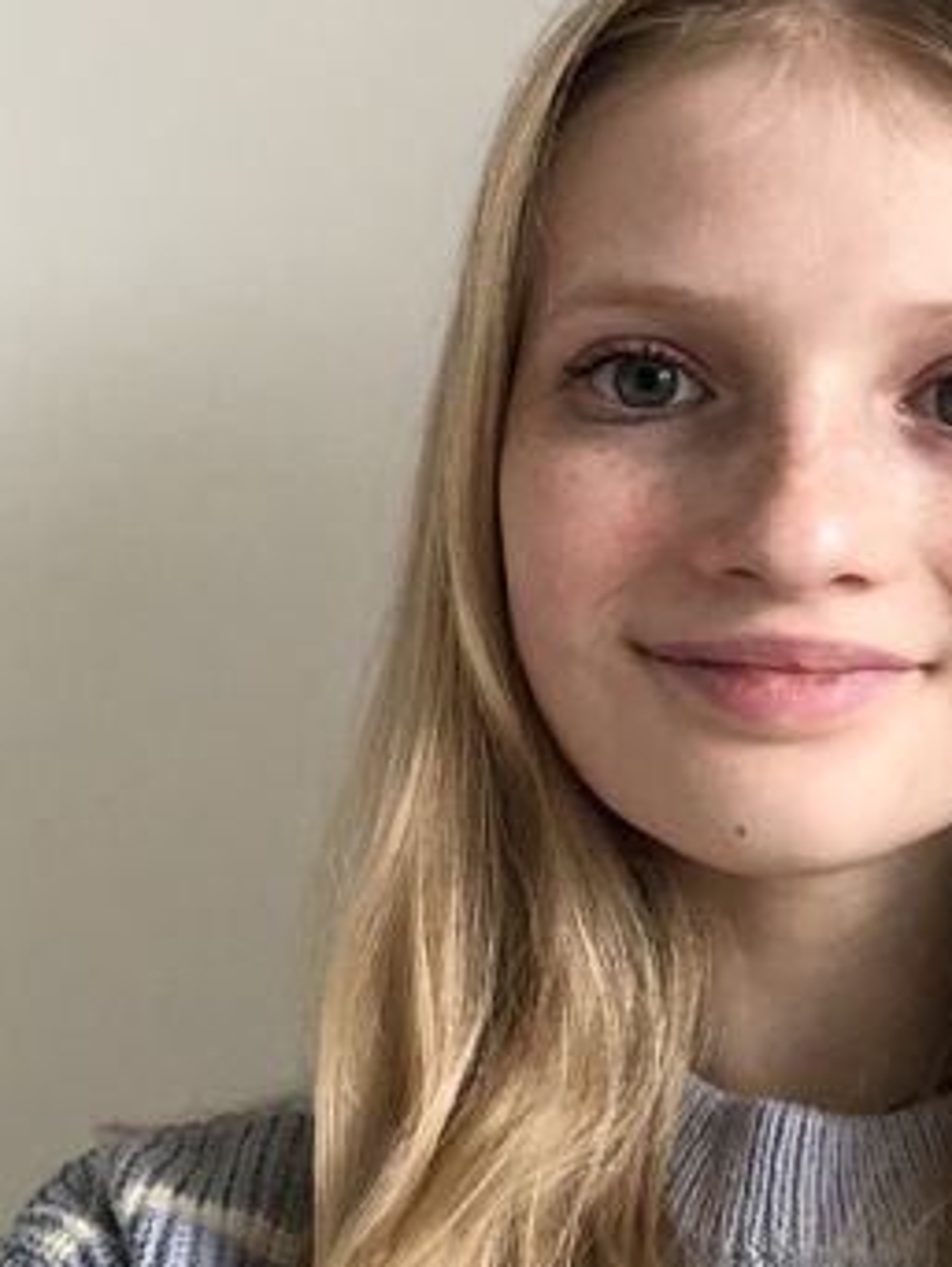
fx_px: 2051
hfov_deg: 25.7
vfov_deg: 33.9
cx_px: 745
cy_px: 387
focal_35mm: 56
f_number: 2.2
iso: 250
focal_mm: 2.87
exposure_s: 1/60
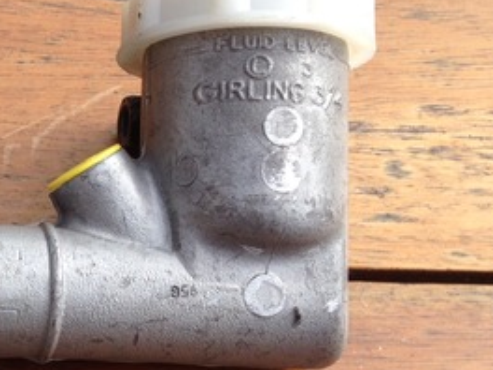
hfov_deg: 21.6
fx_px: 1211
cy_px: 254
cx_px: -77
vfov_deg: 17.3
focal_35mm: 85
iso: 50
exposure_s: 1/1082
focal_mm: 4.28
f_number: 2.4
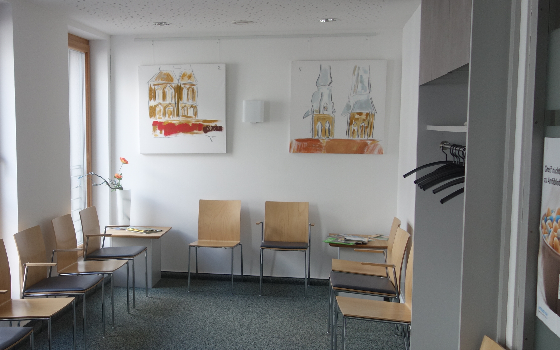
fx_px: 672
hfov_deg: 44.7
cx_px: 192
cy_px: 189
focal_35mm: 44
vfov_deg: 29.2
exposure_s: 1/100
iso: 125
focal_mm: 10.4
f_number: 2
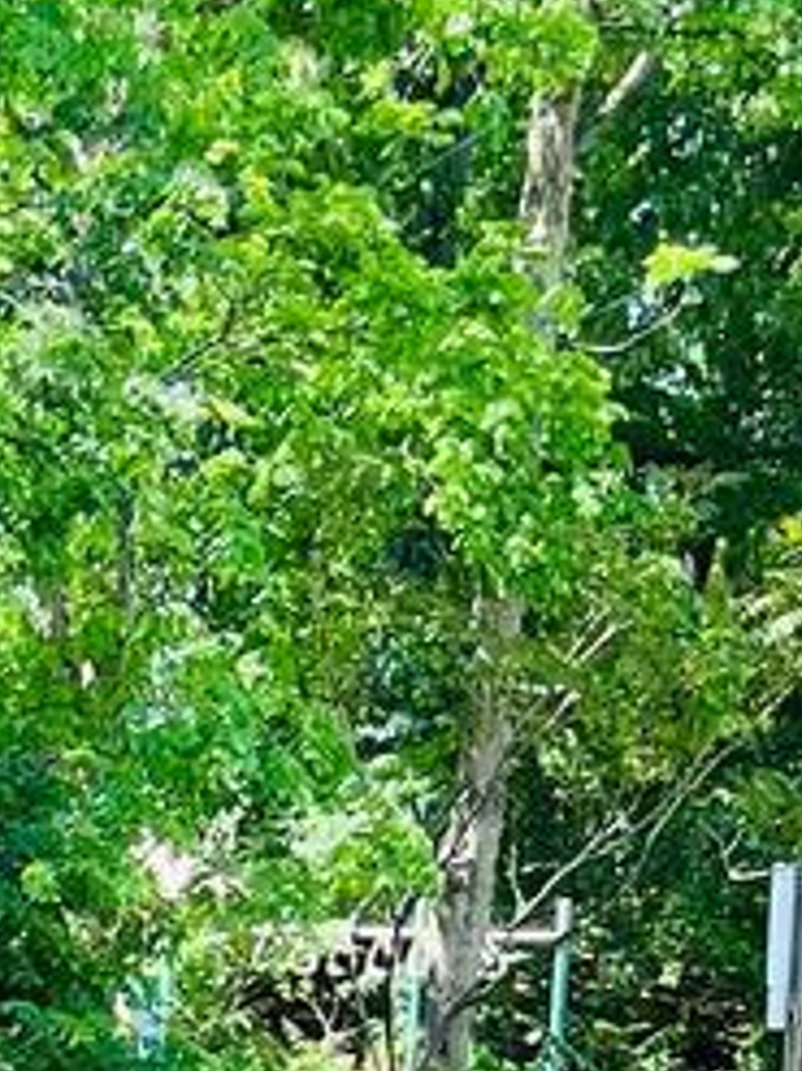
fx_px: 5009
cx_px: -1053
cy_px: 1878
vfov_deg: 11.4
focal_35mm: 162
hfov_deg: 8.4
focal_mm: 5.1
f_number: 1.6
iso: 50
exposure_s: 1/369
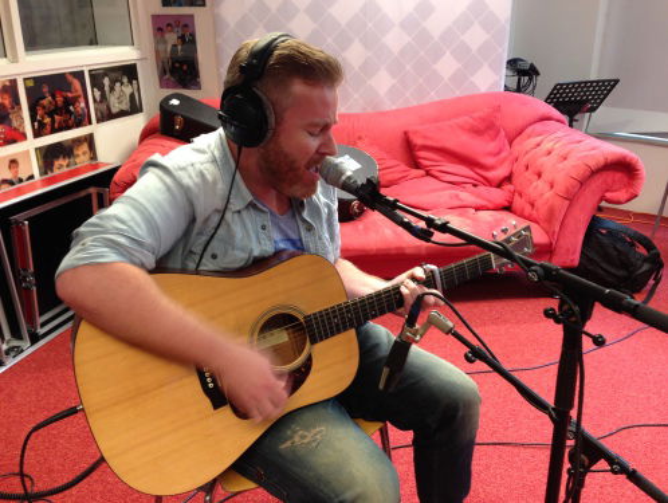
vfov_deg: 43.0
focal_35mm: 33
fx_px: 638
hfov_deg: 55.3
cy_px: 252
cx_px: 334
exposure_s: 1/20
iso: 100
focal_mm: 4.12
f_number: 2.4
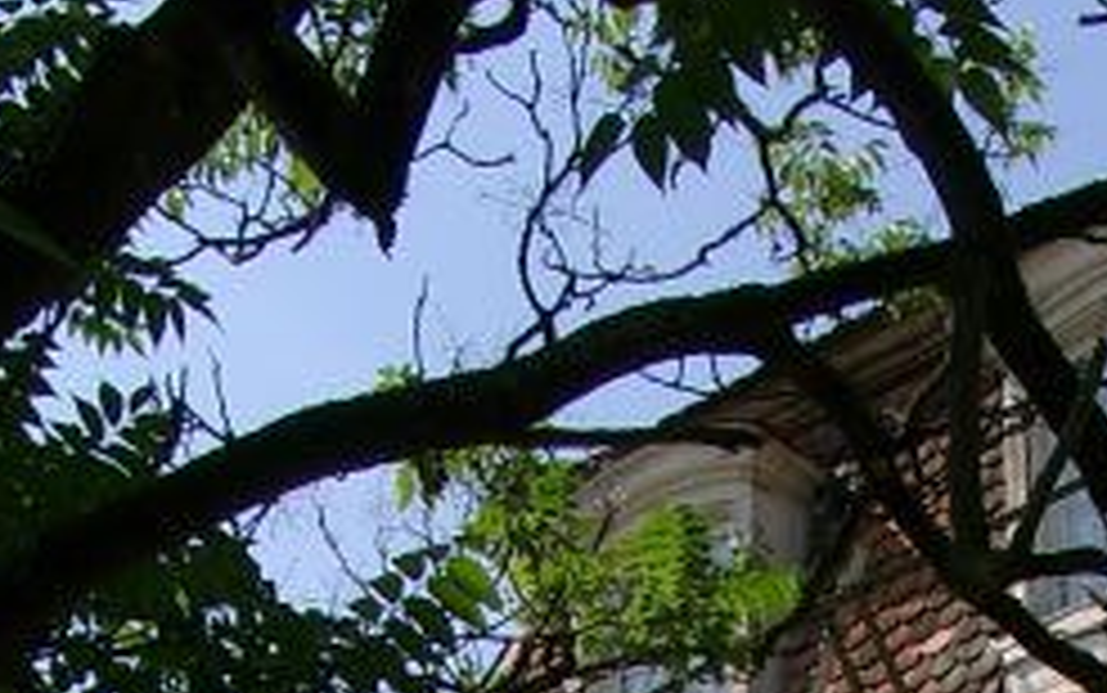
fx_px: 3531
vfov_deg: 9.8
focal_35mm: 117
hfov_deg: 17.6
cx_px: 932
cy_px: 1701
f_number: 4
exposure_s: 1/879
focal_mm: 7.13
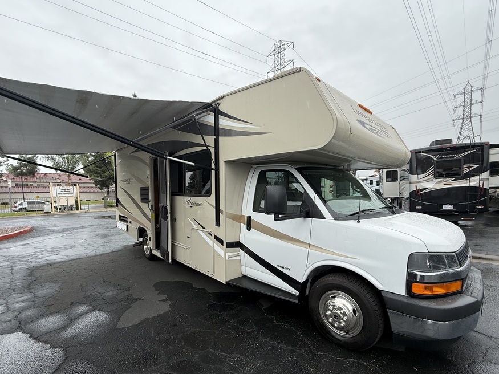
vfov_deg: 77.8
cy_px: 209
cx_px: 258
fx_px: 231
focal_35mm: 16
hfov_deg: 94.5
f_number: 2.2
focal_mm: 2.22
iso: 50
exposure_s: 1/596
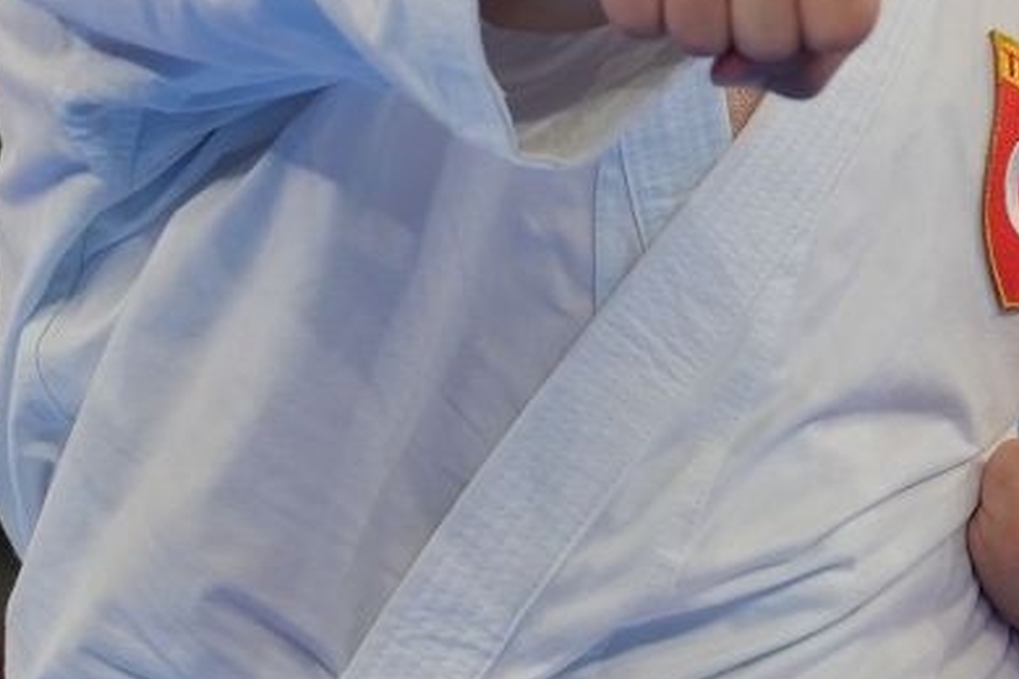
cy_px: 212
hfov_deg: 1.5
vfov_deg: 1.0
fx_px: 39172
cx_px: 557
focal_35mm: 1384
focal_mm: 200
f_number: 2.8
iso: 200
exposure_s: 1/500
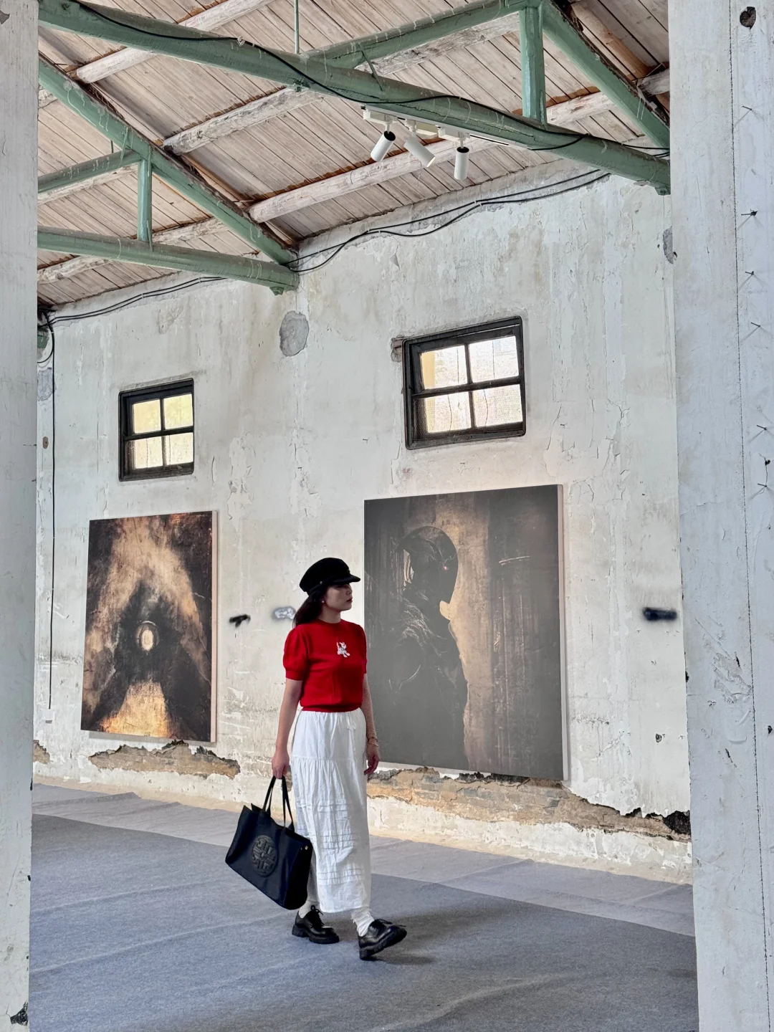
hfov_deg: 30.3
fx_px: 1431
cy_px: 516
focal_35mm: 48
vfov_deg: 39.7
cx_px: 387
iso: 80
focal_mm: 6.76
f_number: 1.78
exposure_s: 1/121
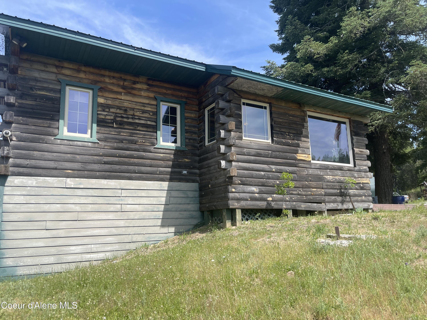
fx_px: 308
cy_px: 160
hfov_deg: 69.4
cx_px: 214
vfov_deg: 54.9
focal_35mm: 25
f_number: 1.6
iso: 32
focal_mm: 5.1
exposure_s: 1/2165
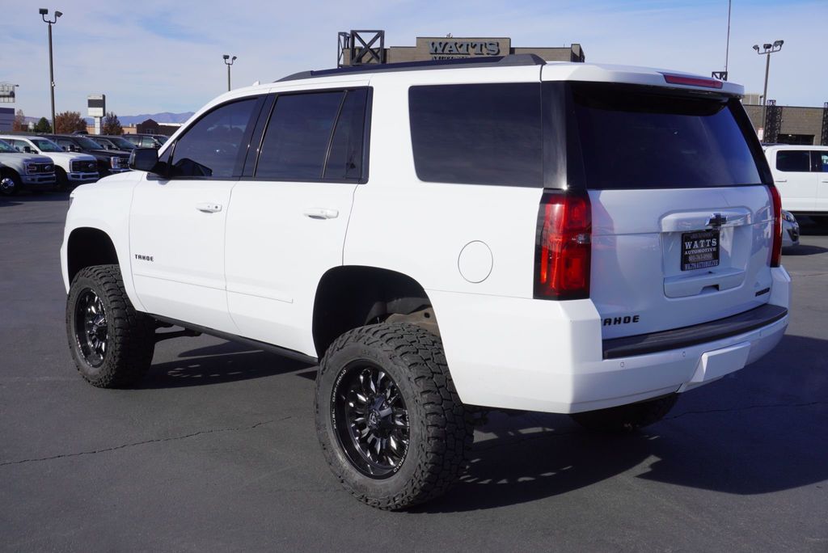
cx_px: 414
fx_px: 897
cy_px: 276
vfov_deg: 34.3
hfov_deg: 49.5
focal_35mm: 39
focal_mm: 26
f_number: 11
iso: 100
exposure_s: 1/200
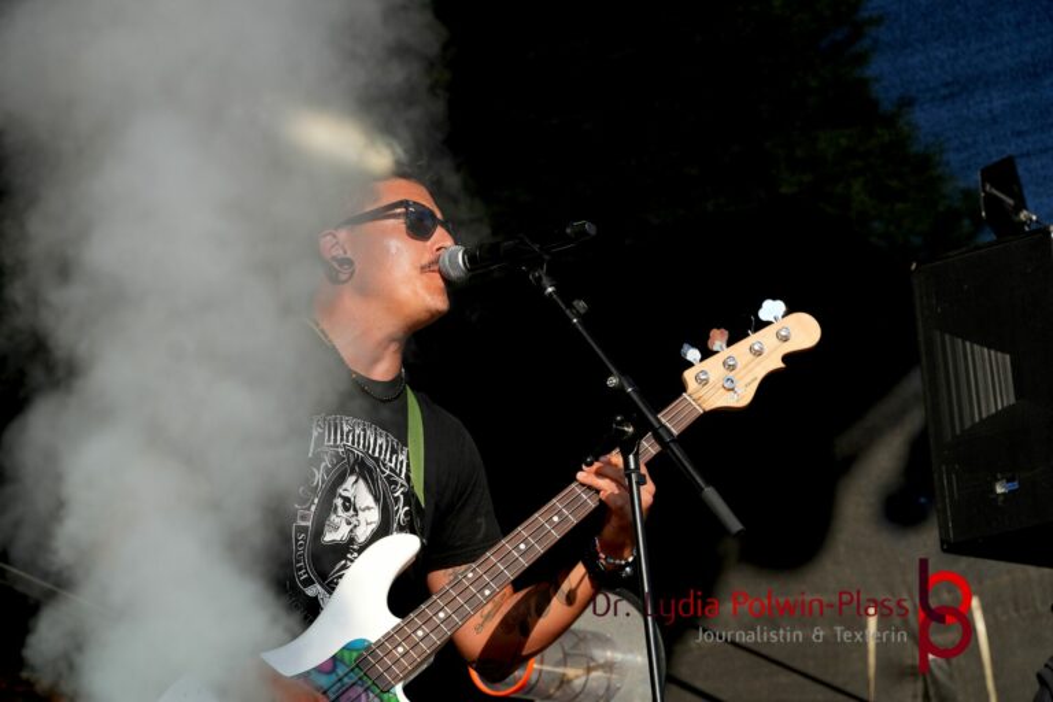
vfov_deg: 8.9
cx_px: 526
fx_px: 4519
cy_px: 351
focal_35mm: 154
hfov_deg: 13.3
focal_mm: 103
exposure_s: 1/250
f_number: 7.1
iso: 100
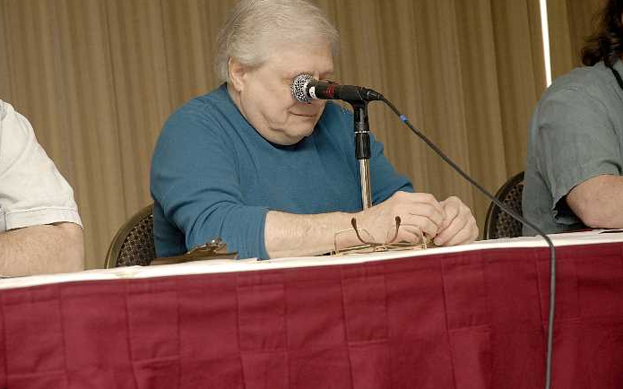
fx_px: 1833
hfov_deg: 19.3
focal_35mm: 108
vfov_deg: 12.1
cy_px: 181
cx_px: 310
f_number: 5.6
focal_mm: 70
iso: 400
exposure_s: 1/60
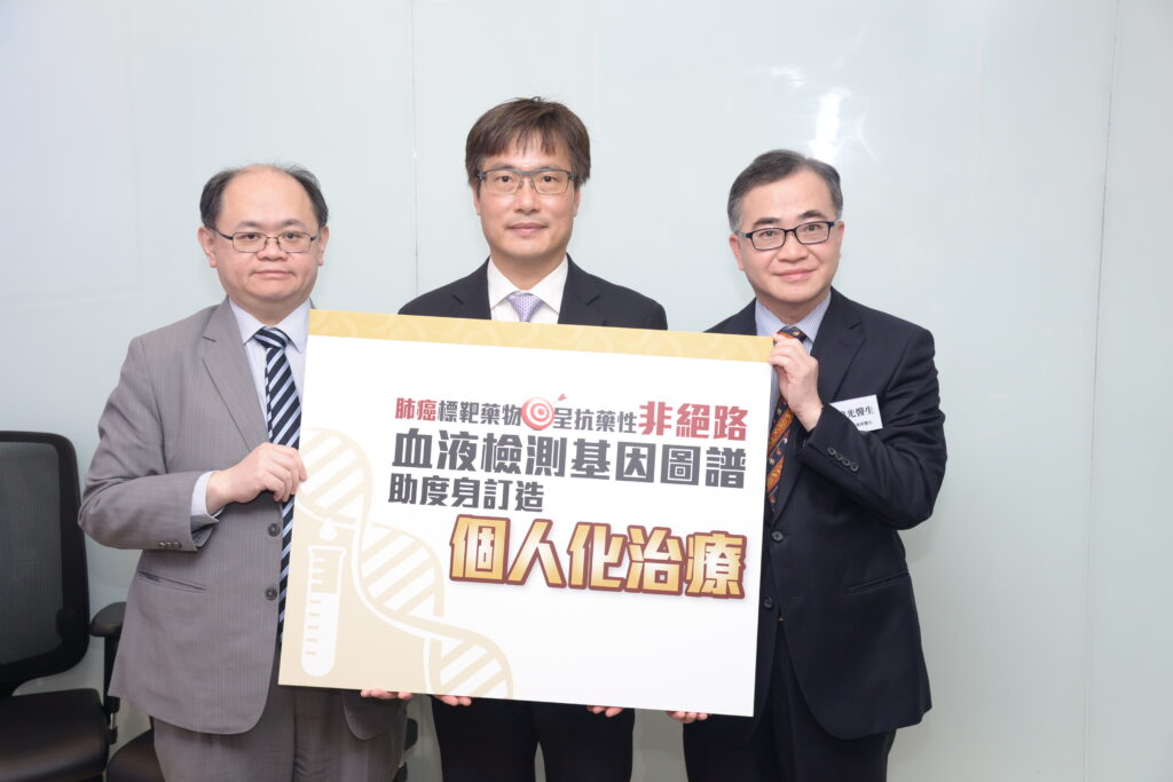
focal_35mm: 46
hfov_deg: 42.7
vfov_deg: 29.3
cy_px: 391
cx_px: 586
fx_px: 1499
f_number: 5.6
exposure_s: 1/160
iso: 1000
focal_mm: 46
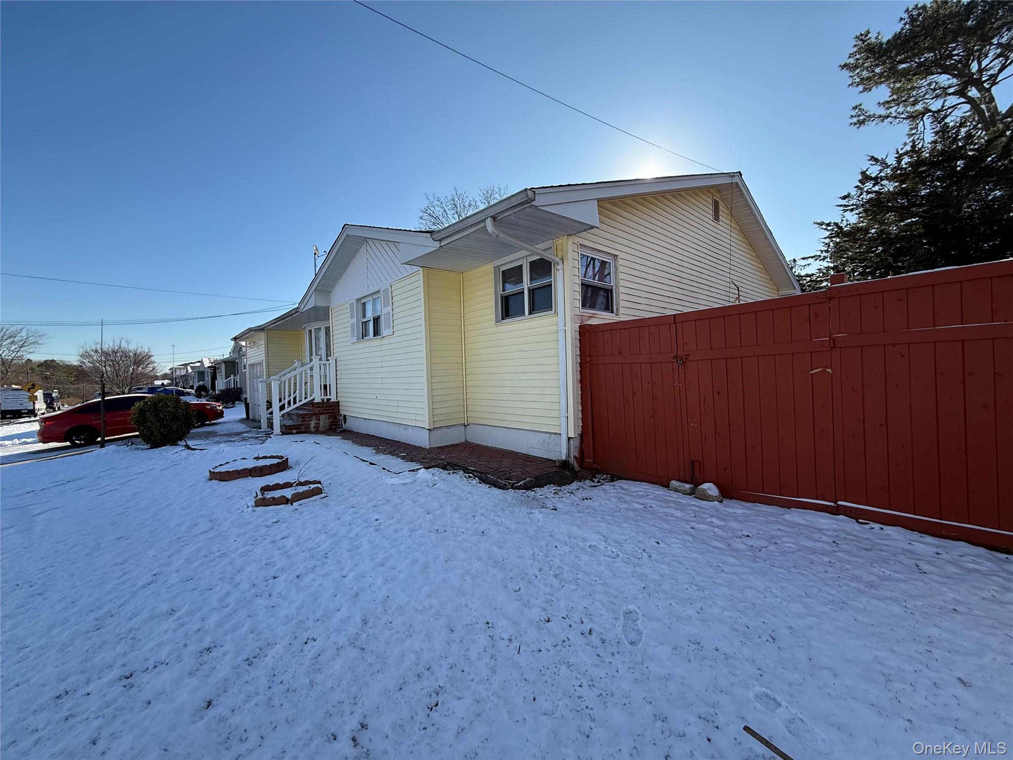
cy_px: 380
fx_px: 410
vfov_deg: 85.7
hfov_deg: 102.1
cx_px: 506
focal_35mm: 14
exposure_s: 1/901
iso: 50
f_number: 2.2
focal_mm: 2.22
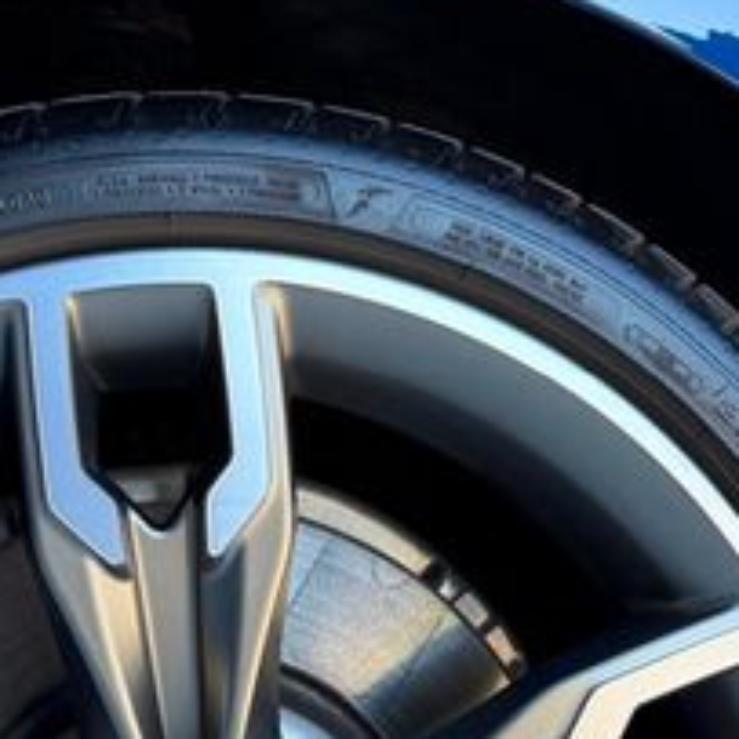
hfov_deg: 25.6
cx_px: 255
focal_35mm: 67
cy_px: 830
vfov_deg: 23.9
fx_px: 1618
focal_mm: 6.76
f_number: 1.78
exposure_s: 1/230
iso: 125
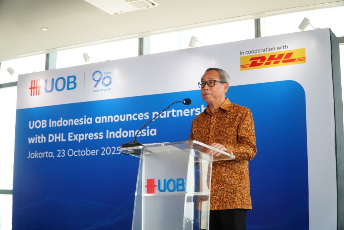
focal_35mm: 46
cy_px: 115
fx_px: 445
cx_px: 172
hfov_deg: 42.3
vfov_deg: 29.0
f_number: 4
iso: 800
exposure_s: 1/100
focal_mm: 31
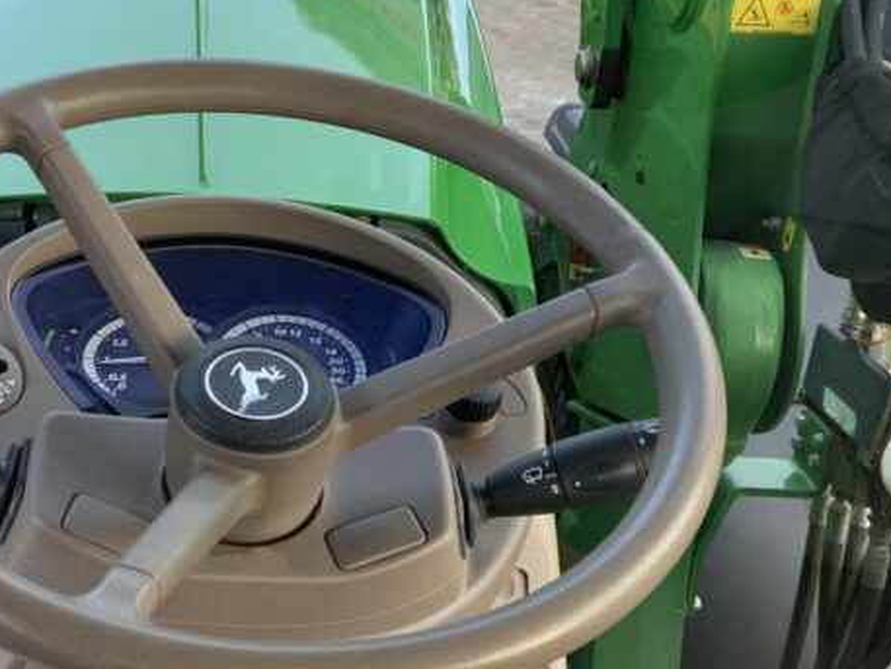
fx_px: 1674
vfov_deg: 22.5
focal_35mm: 65
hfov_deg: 29.7
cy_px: 201
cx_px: 324
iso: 64
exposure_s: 1/122
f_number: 1.8
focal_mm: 3
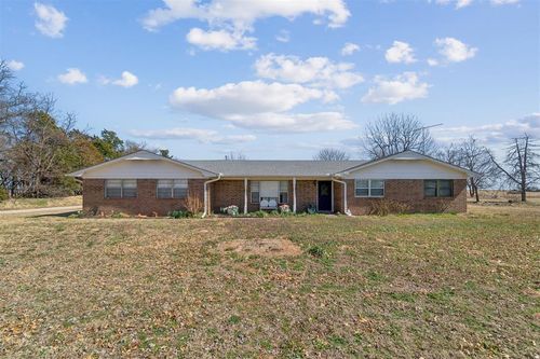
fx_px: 225
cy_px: 180
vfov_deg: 77.3
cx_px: 270
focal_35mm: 15
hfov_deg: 100.4
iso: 100
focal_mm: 10
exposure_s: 1/500
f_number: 9
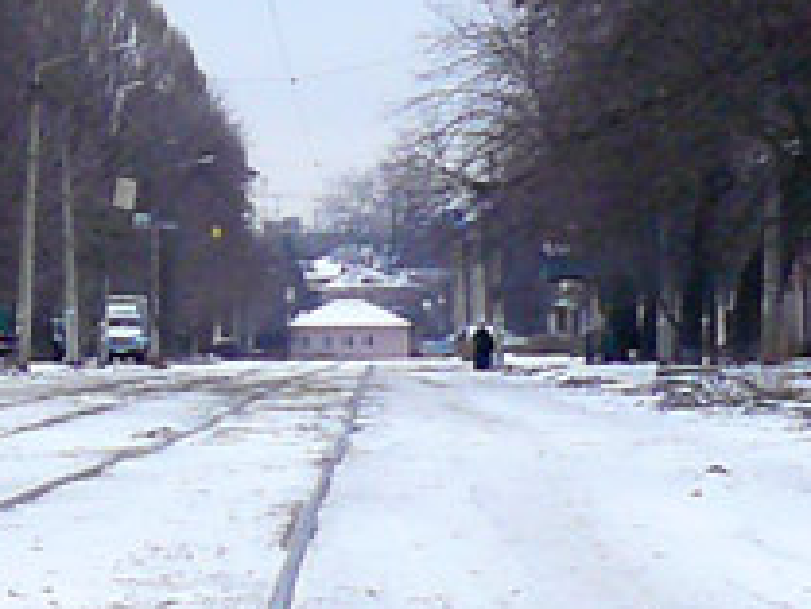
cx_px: -827
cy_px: 322
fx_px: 4126
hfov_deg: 10.3
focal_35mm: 176
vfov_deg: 8.4
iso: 200
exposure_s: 1/160
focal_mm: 6
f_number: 2.8
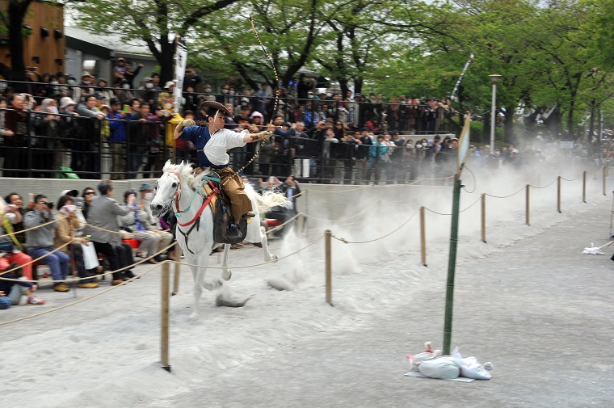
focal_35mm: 65
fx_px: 1107
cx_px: 307
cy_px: 204
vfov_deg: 20.9
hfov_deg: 31.0
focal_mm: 65
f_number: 13
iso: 320
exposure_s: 1/200
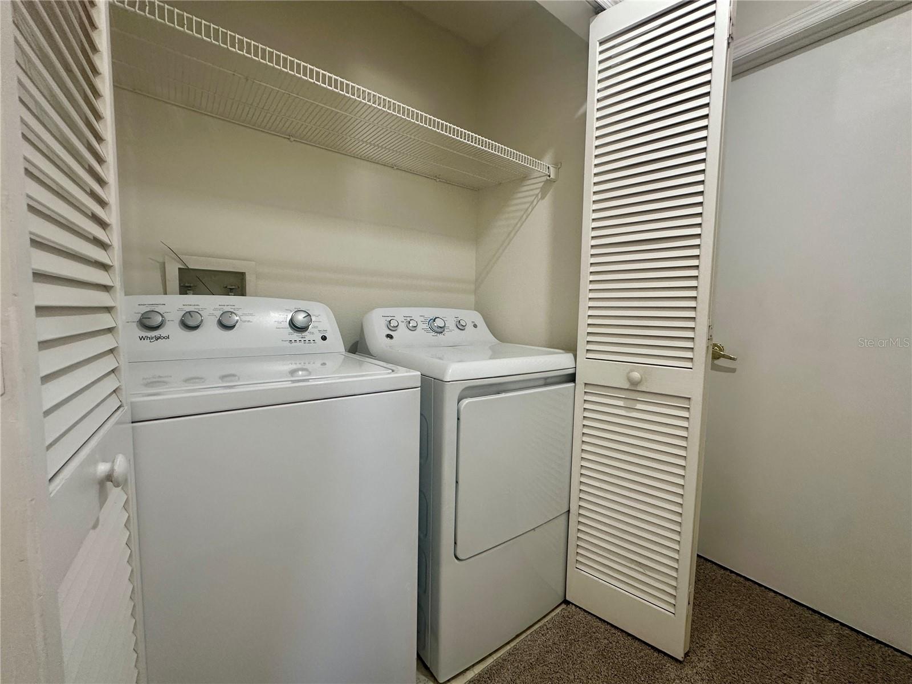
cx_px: 456
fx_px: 369
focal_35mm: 14
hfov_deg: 102.1
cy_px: 342
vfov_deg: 85.7
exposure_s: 1/120
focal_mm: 2.22
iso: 160
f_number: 2.2
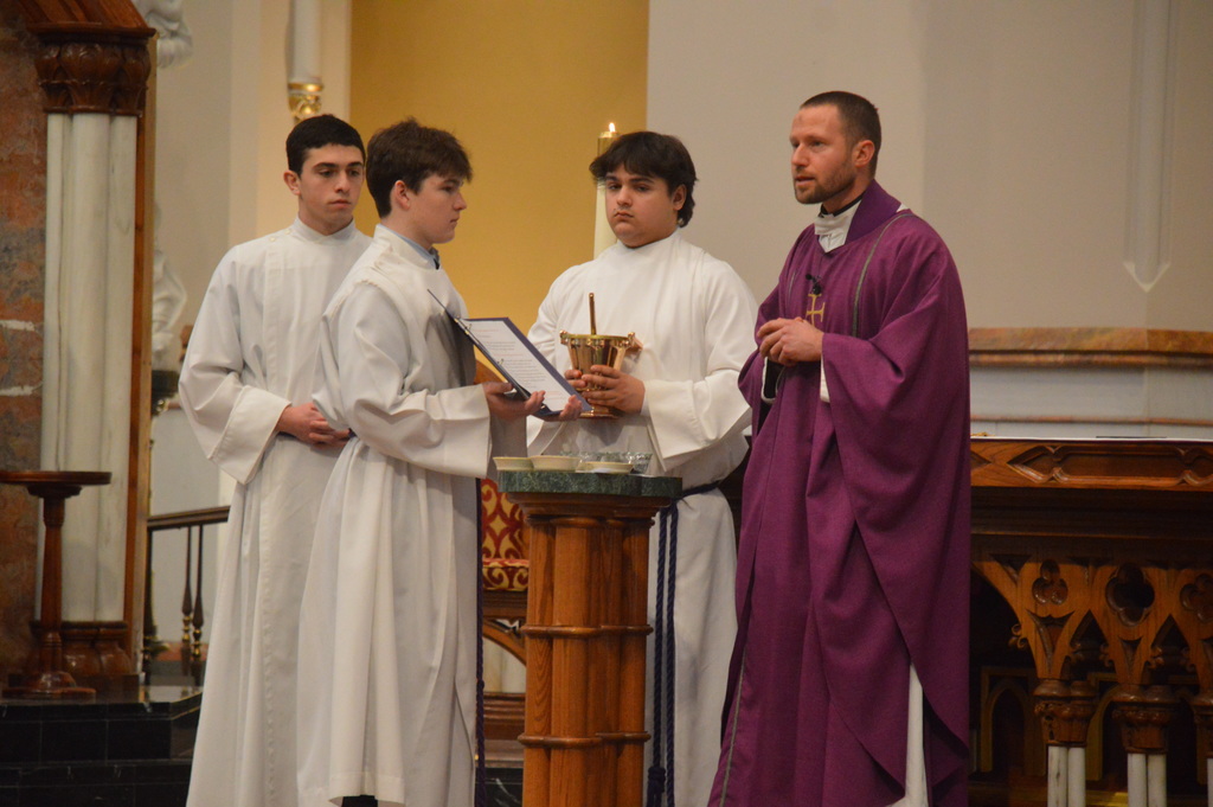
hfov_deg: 10.2
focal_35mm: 202
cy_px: 404
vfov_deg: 6.8
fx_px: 6817
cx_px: 606
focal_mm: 135
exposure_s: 1/100
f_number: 5.6
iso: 3200
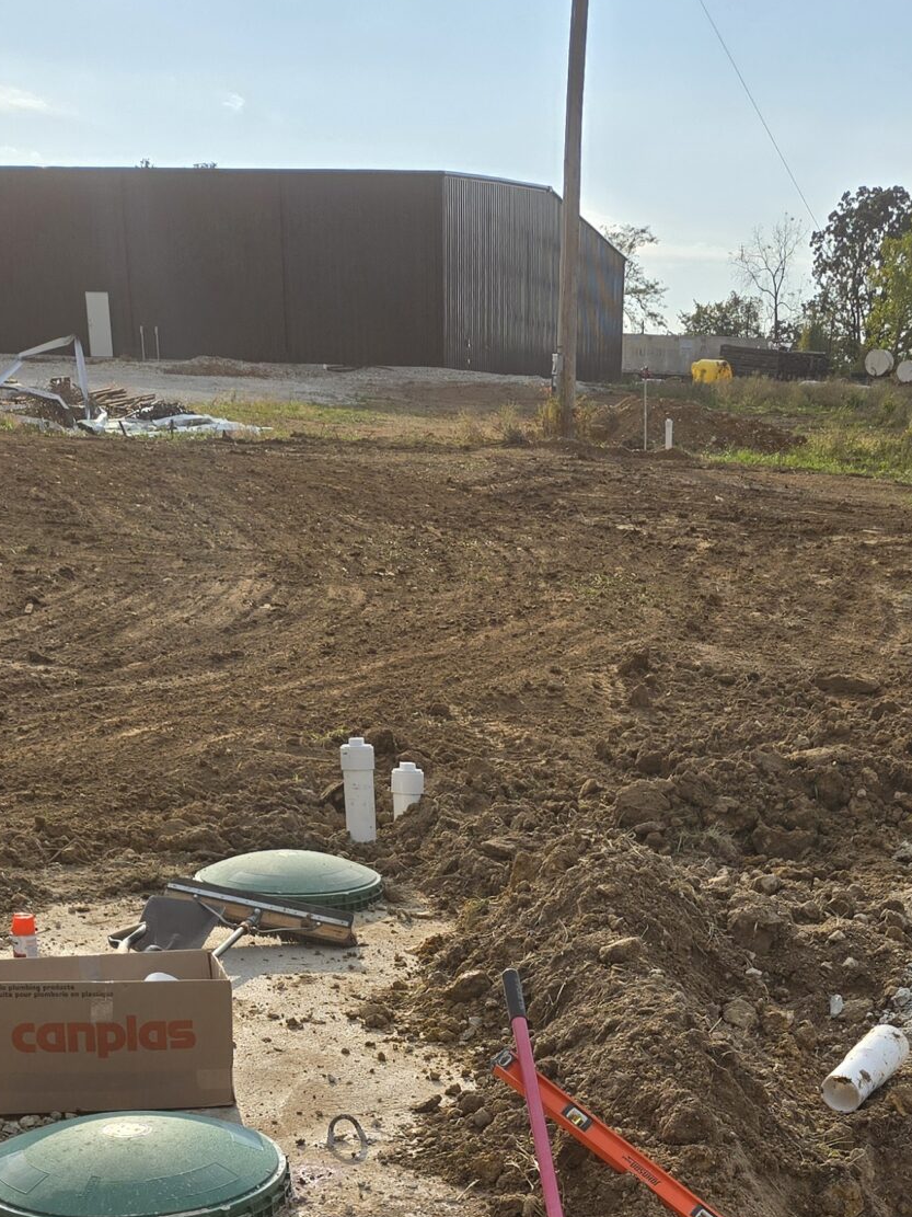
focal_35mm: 53
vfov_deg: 32.5
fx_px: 1862
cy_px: 1282
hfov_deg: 27.4
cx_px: 604
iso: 25
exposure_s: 1/3559
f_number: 1.8
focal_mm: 5.4
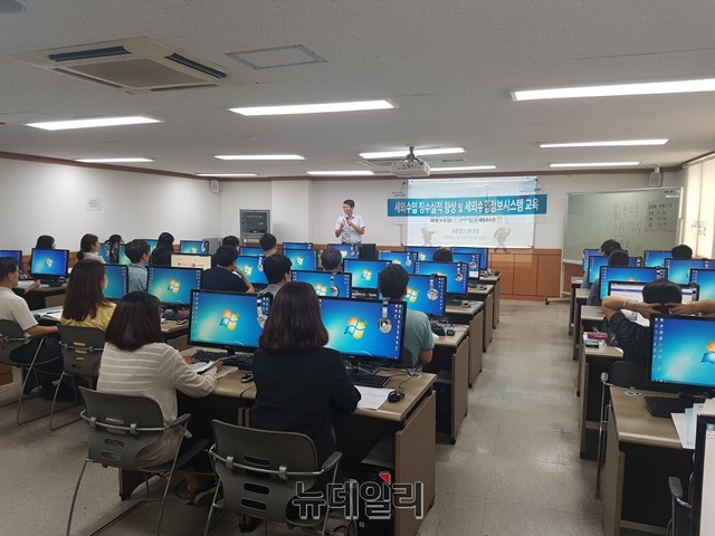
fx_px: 537
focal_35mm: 26
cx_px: 358
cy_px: 268
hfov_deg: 67.3
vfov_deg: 53.1
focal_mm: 4.2
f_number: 1.7
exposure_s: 1/60
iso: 64
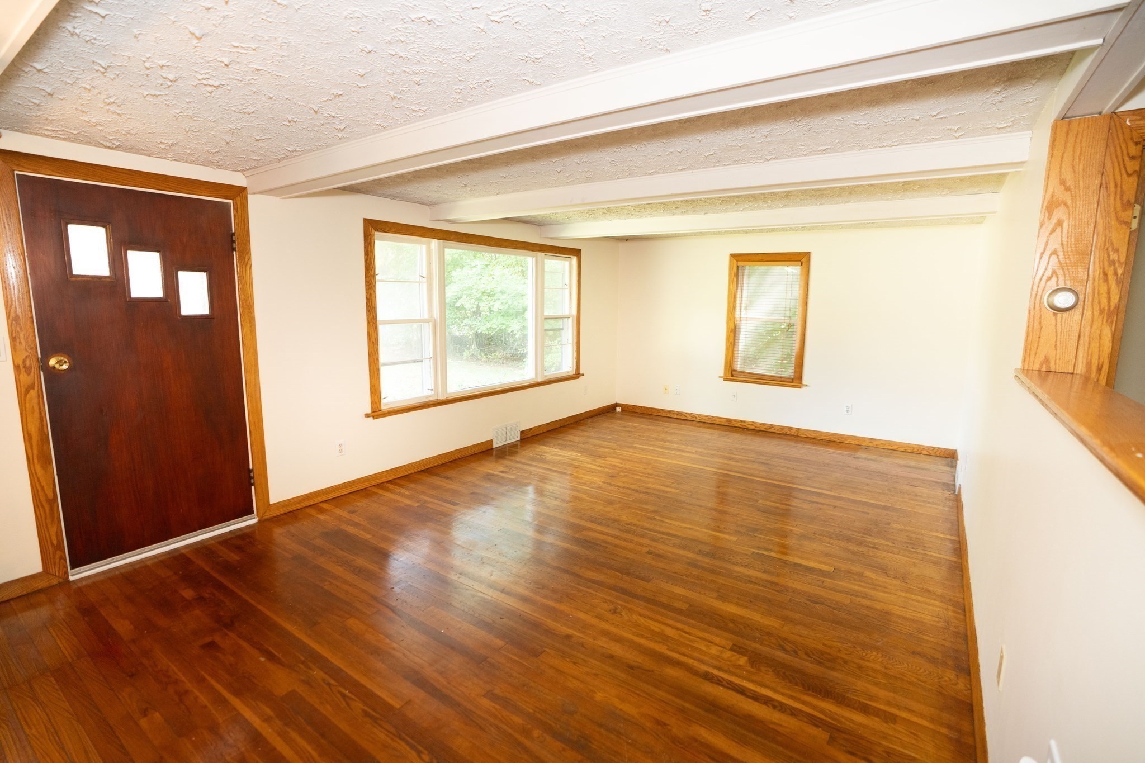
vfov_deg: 73.7
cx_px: 572
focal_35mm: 16
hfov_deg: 96.7
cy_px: 382
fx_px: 509
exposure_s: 1/160
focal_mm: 16
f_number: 2.8
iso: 1600
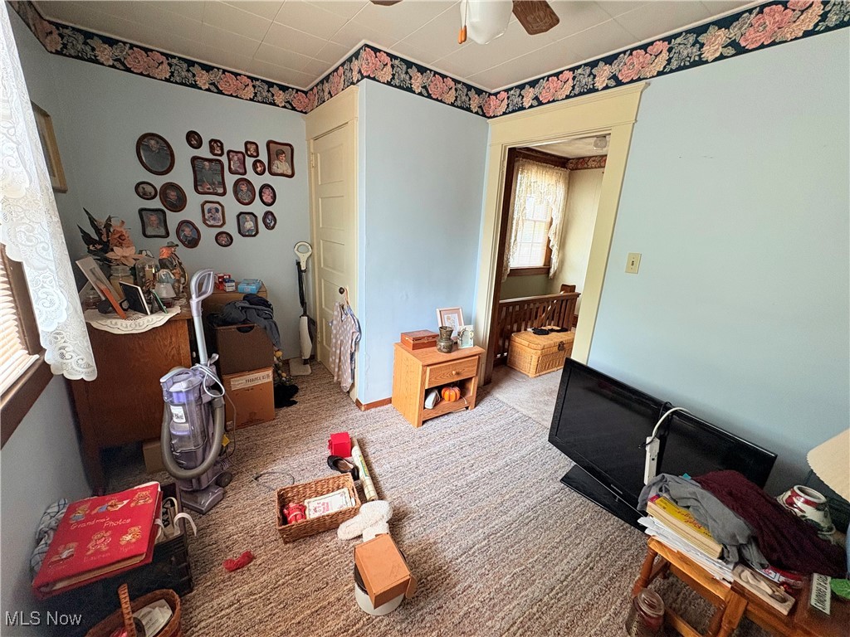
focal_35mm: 14
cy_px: 318
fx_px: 344
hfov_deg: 102.1
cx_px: 425
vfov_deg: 85.7
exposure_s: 1/60
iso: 250
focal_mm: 2.22
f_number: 2.2
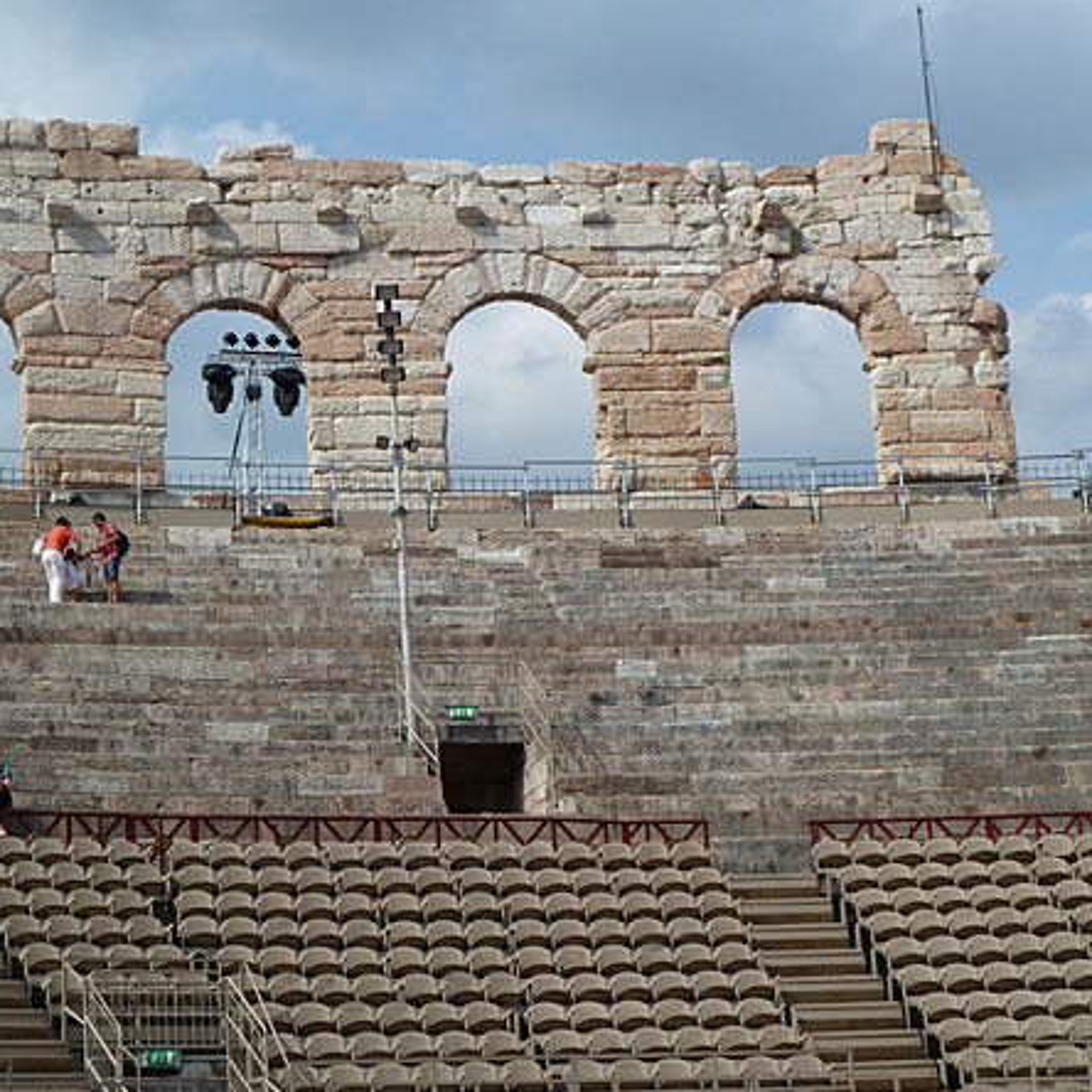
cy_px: 551
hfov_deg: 20.1
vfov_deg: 20.2
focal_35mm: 86
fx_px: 3069
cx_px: 376
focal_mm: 11.9
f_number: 5.6
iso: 80
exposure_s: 1/500
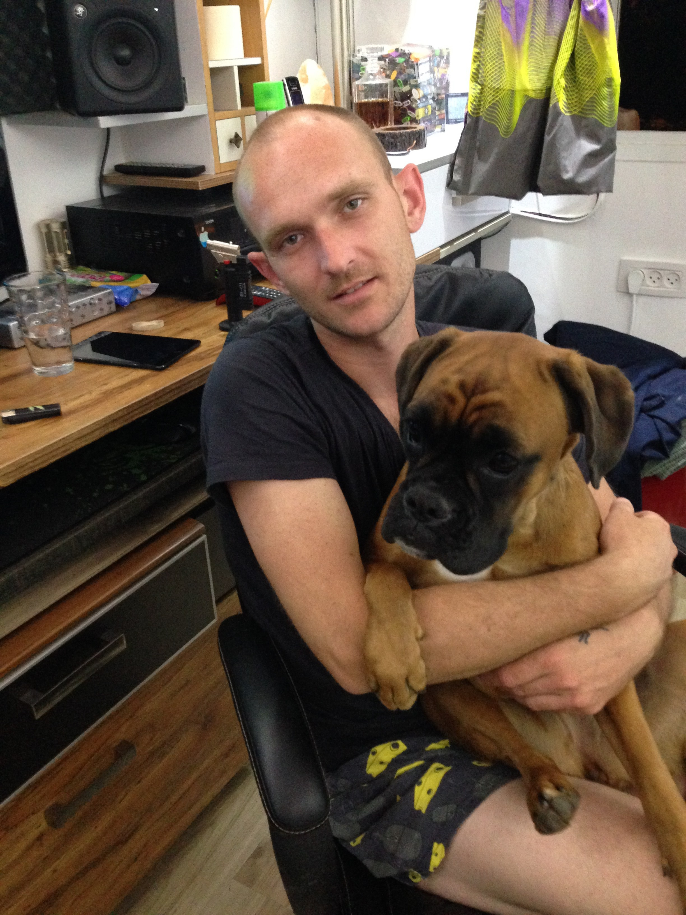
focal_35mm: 33
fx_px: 872
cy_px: 458
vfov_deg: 55.4
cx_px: 343
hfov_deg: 42.9
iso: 400
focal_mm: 4.12
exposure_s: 1/20
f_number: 2.4
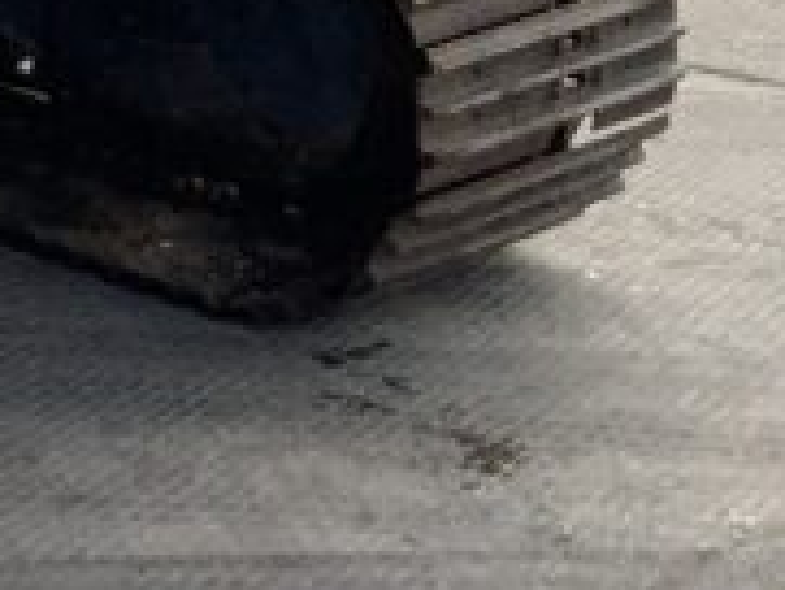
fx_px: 3722
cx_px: -416
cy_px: -586
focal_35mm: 164
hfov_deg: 11.5
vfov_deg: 8.6
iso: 16
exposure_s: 1/1221
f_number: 1.8
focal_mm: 3
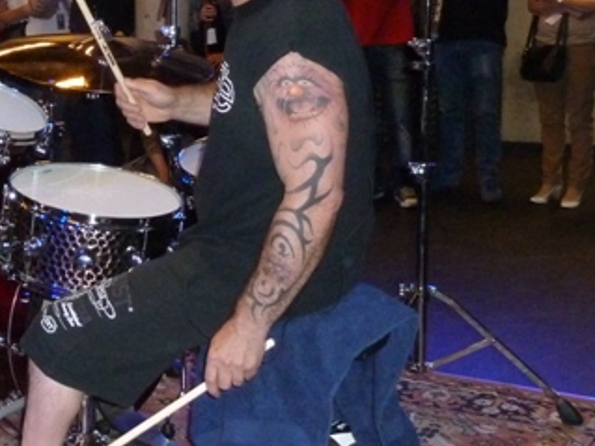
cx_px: 76
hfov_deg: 24.7
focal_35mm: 77
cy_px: 138
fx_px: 1323
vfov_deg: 19.1
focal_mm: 5.3
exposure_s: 1/60
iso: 500
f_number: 3.5
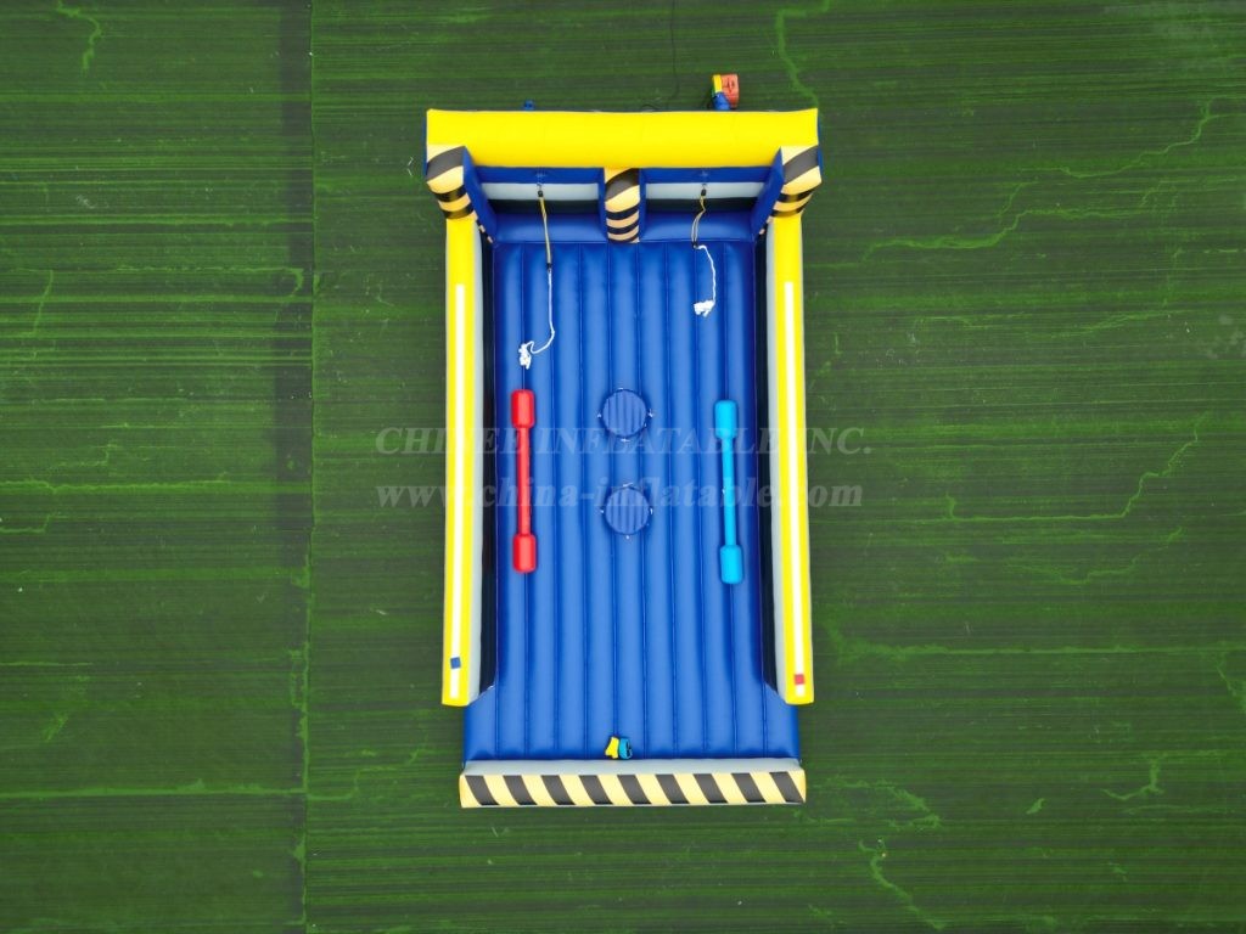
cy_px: 467
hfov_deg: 71.6
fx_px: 864
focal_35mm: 24
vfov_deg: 56.8
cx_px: 623
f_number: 1.7
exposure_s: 1/320
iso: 130
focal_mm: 6.72
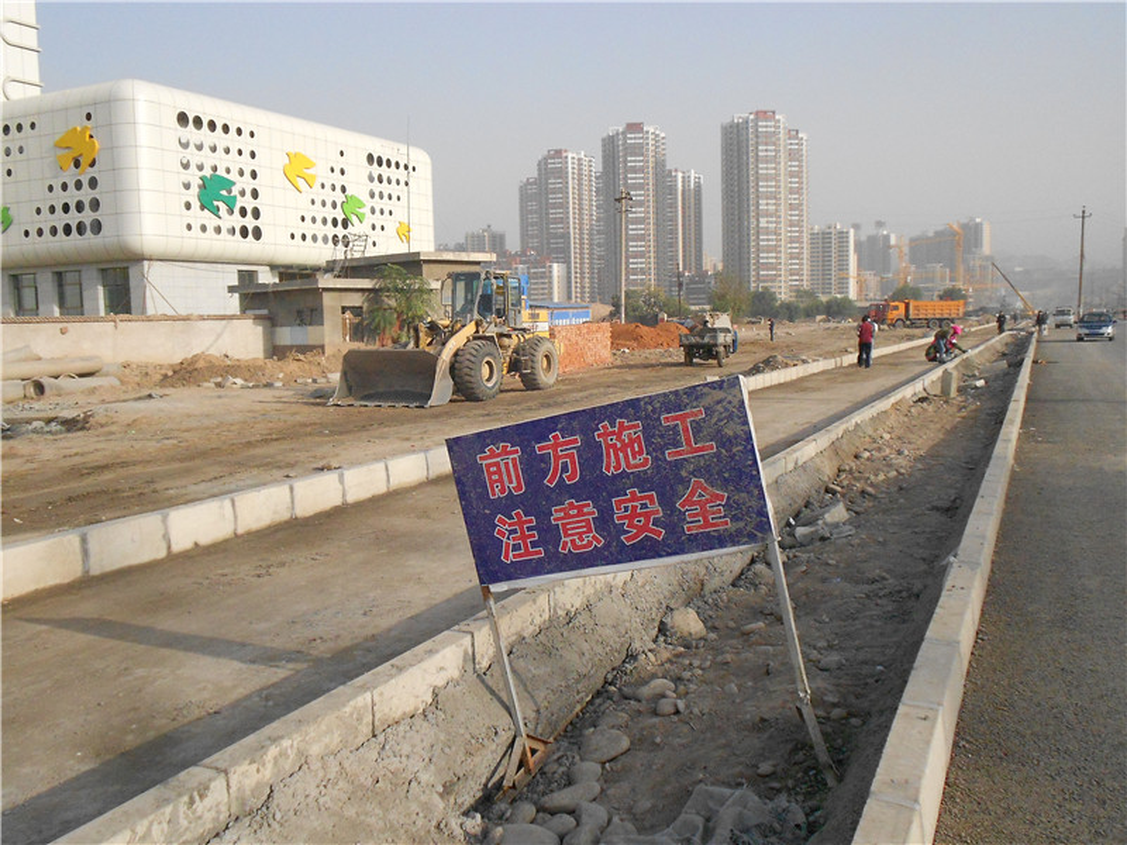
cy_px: 422
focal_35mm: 32
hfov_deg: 56.8
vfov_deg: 44.2
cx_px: 564
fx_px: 1042
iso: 400
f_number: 9
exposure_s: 1/400
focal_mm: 5.8
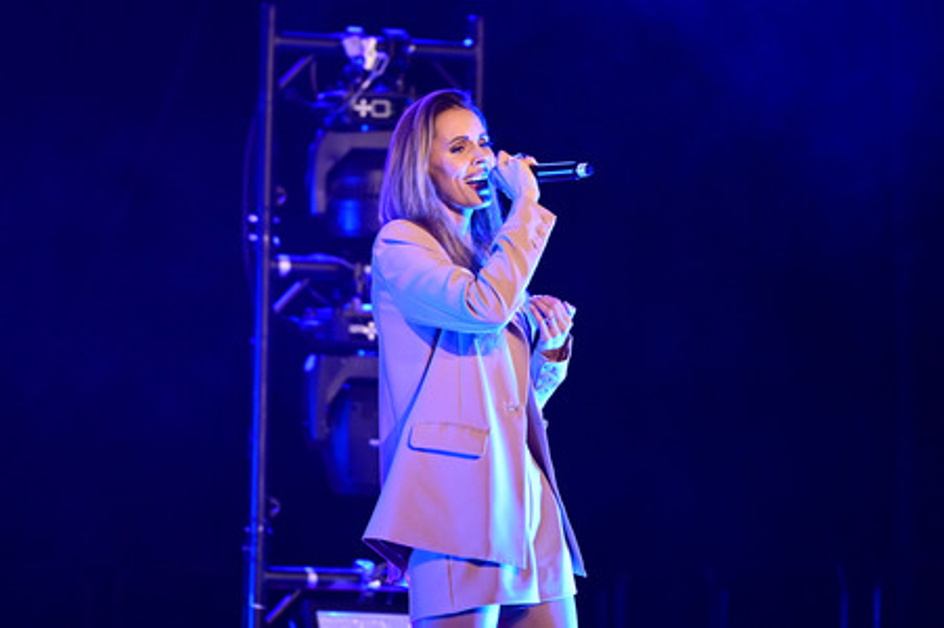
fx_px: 5240
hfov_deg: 10.3
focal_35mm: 200
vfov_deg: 6.9
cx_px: 472
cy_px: 314
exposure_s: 1/320
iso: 6400
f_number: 2.8
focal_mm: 200
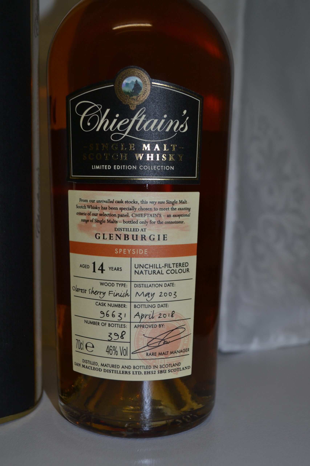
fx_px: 562
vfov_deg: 45.0
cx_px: 155
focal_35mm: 44
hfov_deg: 30.9
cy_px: 233
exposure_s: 1/60
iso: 125
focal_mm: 29
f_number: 4.5
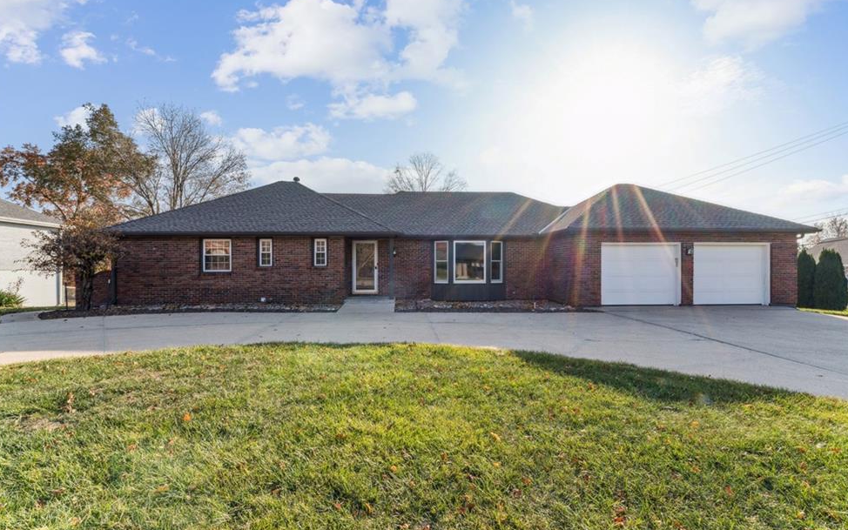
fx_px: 362
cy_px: 258
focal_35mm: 16
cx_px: 438
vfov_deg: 72.5
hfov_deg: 99.1
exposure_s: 1/20
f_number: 22
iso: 100
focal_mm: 14.6
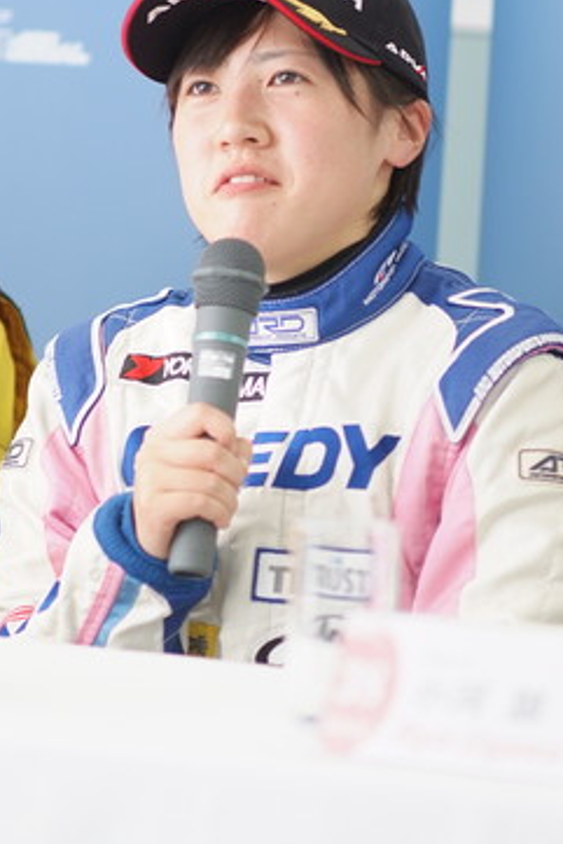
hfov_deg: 6.5
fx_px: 4921
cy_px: 346
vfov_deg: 9.8
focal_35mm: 210
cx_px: 238
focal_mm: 105
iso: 800
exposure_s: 1/125
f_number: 2.5
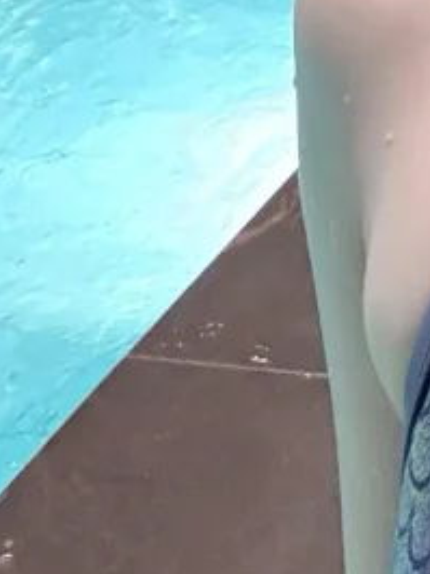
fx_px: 2339
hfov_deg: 9.6
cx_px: 955
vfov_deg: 12.9
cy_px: -419
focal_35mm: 141
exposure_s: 1/60
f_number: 1.5
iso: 125
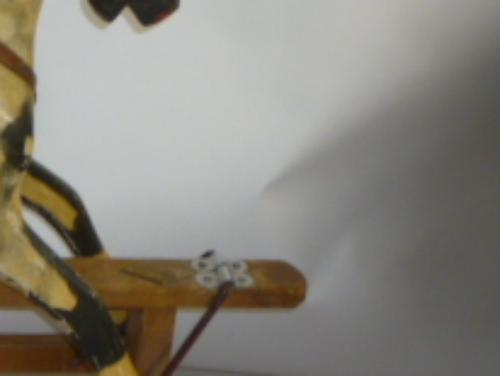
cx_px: -100
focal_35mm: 90
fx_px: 1301
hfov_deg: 20.4
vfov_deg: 16.4
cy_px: 213
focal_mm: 5.2
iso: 100
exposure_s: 1/30
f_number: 3.3
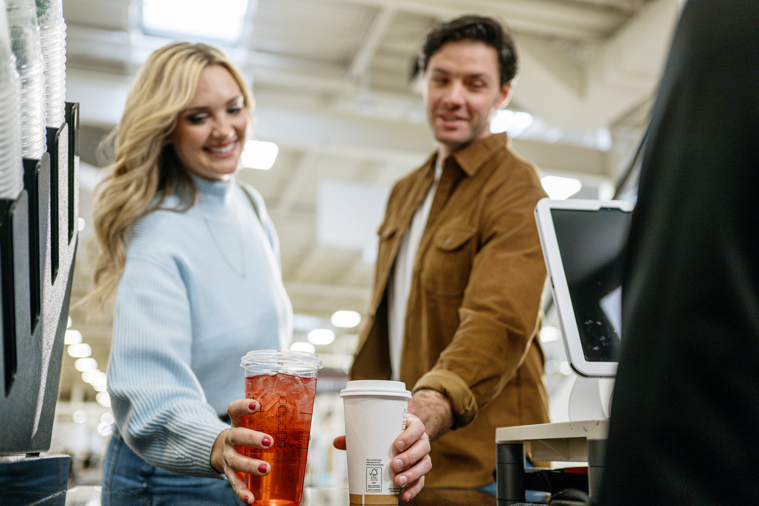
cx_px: 377
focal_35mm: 36
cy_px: 258
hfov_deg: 53.1
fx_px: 759
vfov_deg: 36.9
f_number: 2
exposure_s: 1/250
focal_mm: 35
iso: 400
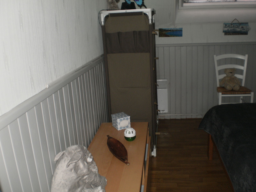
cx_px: 128
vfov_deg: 39.7
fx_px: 266
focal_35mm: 36
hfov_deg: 51.4
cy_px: 96
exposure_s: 1/30
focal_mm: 6.3
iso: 125
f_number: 3.1
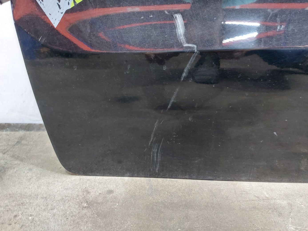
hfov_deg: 71.6
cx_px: 154
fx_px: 214
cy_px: 116
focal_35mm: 24
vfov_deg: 56.8
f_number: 1.8
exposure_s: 1/20
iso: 800
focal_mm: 5.23
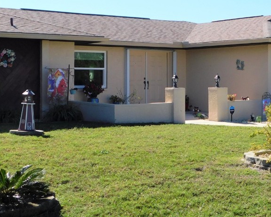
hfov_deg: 27.4
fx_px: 554
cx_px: 166
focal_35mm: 69
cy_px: 67
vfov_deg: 22.1
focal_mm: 7.1
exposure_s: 1/1000
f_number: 3.6
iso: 125
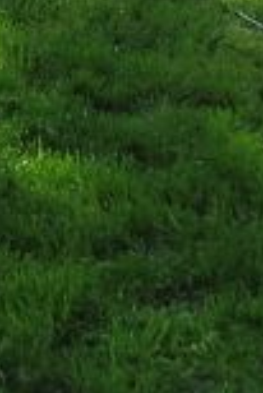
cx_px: -419
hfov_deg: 7.3
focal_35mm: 173
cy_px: -459
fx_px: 1891
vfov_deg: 10.6
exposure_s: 1/160
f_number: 4
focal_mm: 4.4
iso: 100
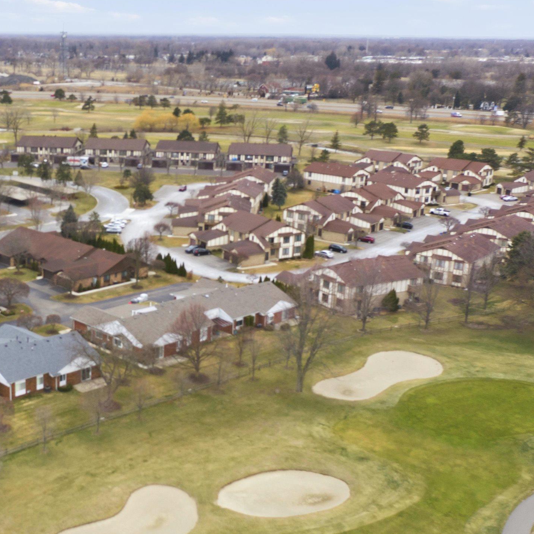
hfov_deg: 32.4
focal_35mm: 51
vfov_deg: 33.4
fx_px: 890
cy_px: 299
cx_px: 98
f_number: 4.5
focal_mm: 10.3
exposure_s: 1/200
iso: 100
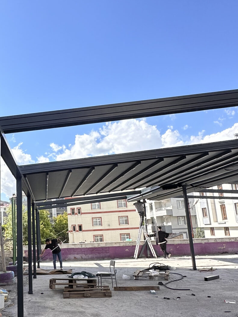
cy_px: 171
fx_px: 312
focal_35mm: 34
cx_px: 43
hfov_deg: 39.9
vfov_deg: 53.9
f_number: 2.2
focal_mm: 2.22
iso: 50
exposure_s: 1/1366
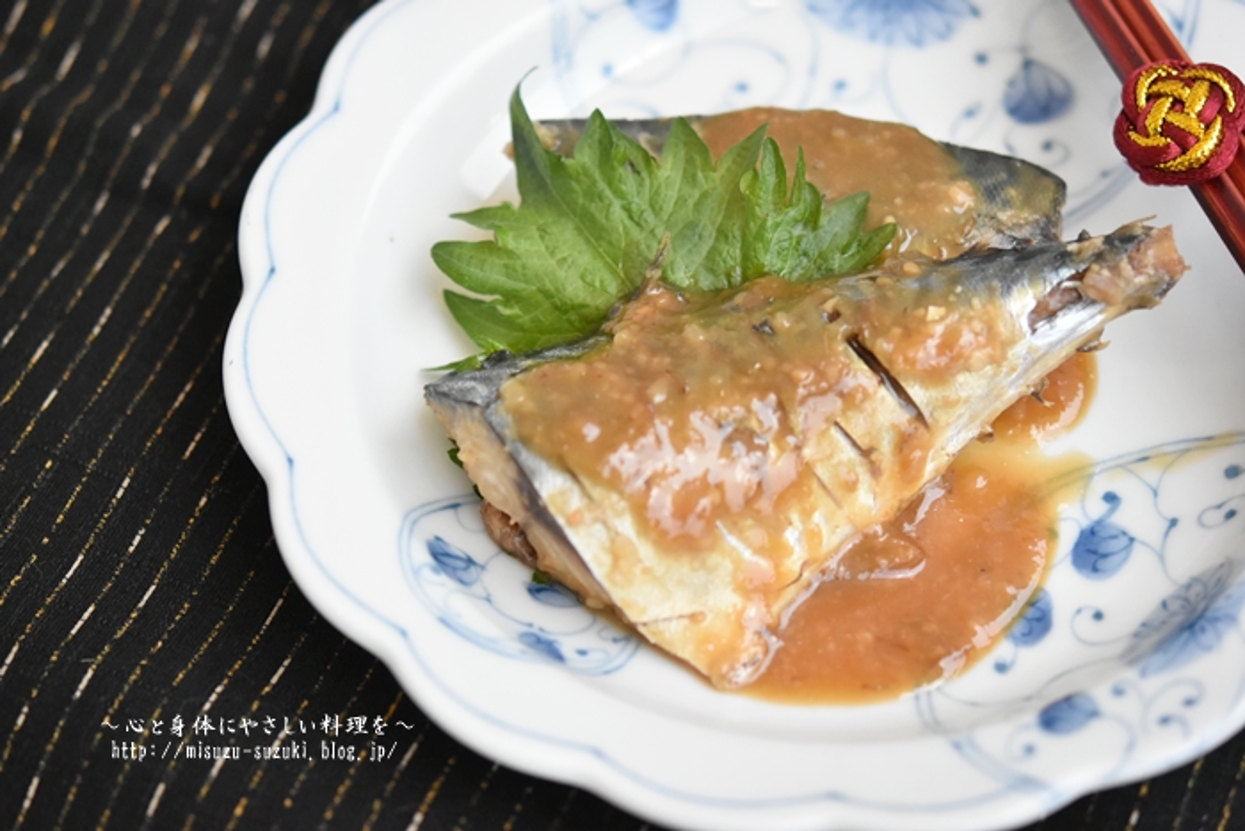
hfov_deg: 22.6
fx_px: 3113
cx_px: 622
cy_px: 416
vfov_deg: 15.2
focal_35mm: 90
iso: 2500
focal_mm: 60
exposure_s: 1/4000
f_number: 3
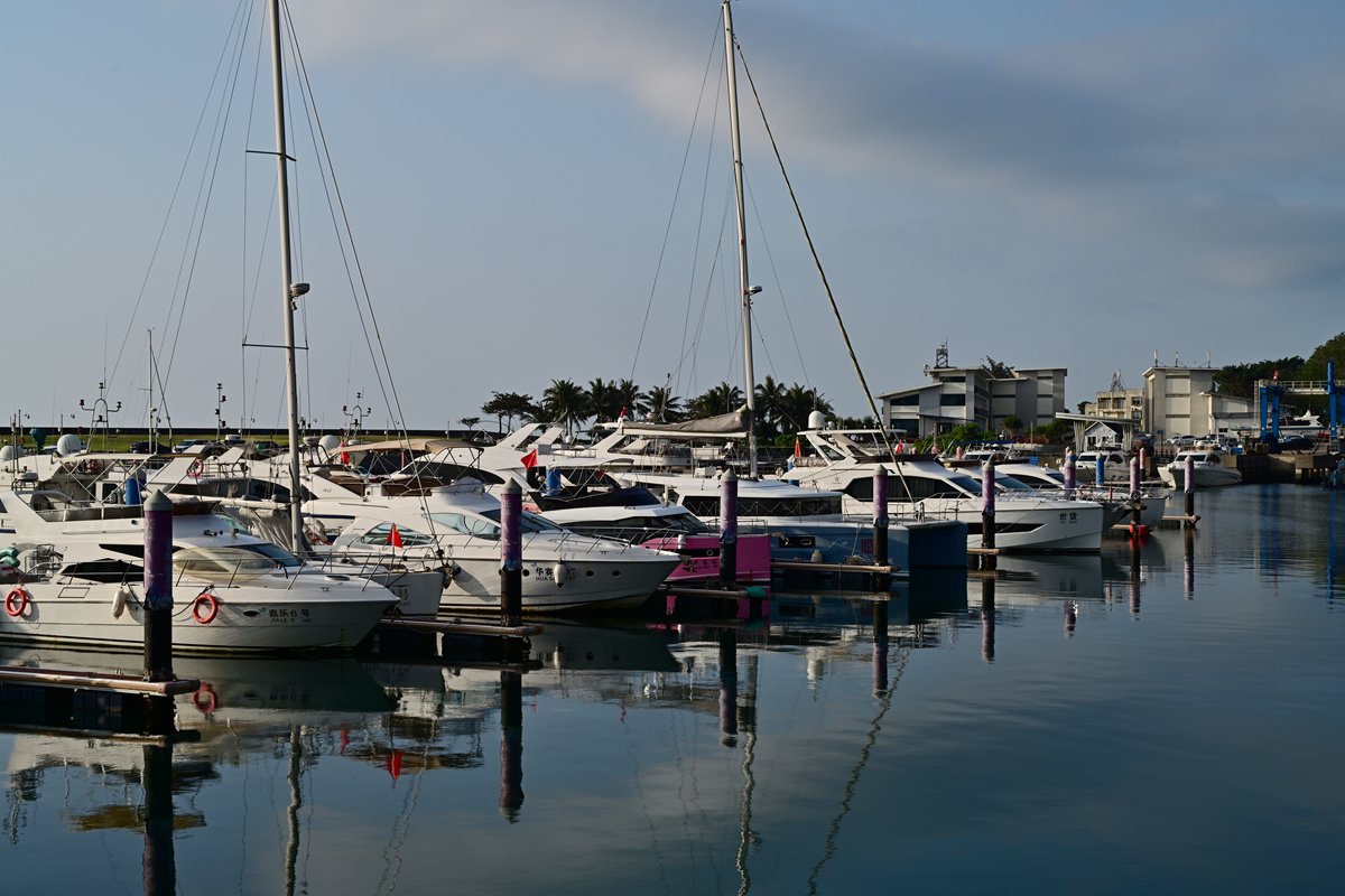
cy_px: 448
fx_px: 1868
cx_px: 672
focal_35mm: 50
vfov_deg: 27.0
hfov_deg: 39.6
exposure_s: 1/400
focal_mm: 50
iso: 125
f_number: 13
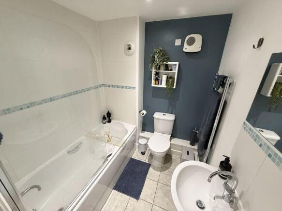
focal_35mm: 14
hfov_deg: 102.1
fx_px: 114
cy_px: 106
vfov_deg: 85.7
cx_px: 141
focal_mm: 2.22
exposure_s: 1/50
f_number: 2.2
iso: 500
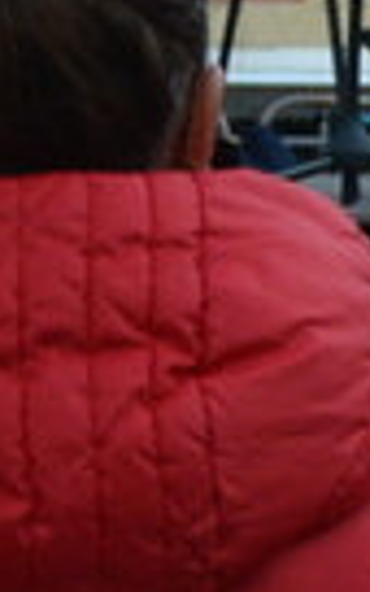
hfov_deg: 4.5
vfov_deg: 7.8
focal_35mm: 268
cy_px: -63
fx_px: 4317
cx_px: 1493
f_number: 4
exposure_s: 1/250
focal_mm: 25
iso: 640
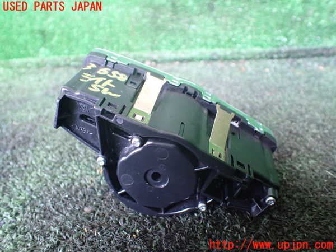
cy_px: 126
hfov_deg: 60.0
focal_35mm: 30
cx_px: 168
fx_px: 291
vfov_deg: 46.8
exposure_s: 1/50
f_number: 2.3
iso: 800
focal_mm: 5.4
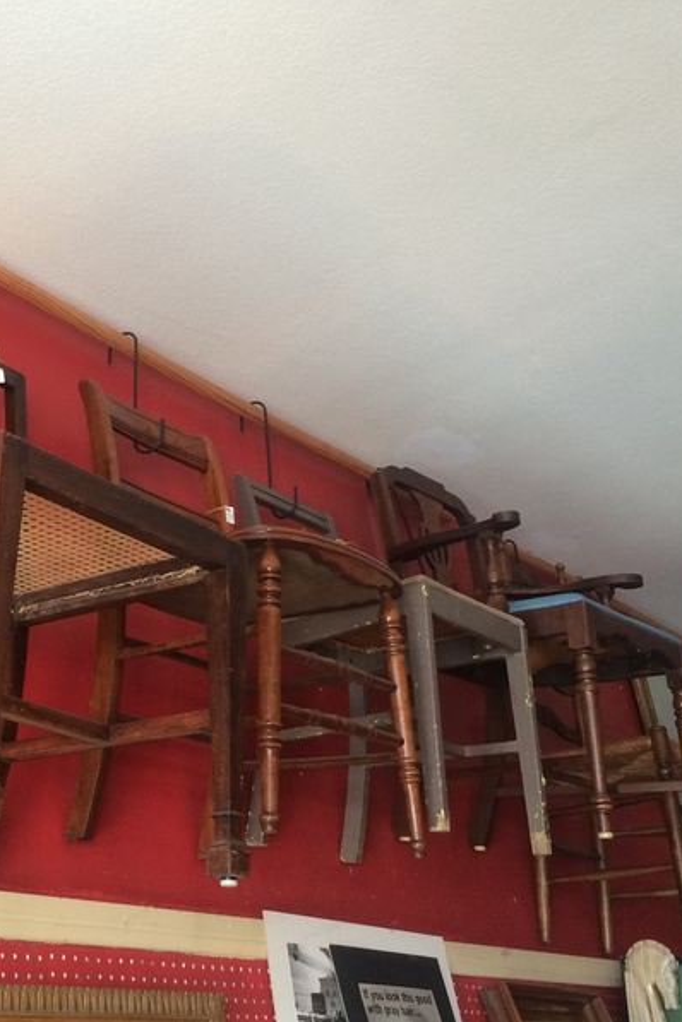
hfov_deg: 28.0
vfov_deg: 41.9
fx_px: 1335
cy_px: 506
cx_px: 134
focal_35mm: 47
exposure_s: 1/30
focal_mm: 4.12
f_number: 2.2
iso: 64
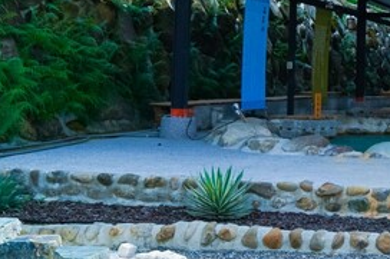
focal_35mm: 75
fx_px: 812
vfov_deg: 17.9
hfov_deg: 22.3
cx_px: 584
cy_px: 33
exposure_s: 1/1250
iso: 100
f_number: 2.8
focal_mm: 24
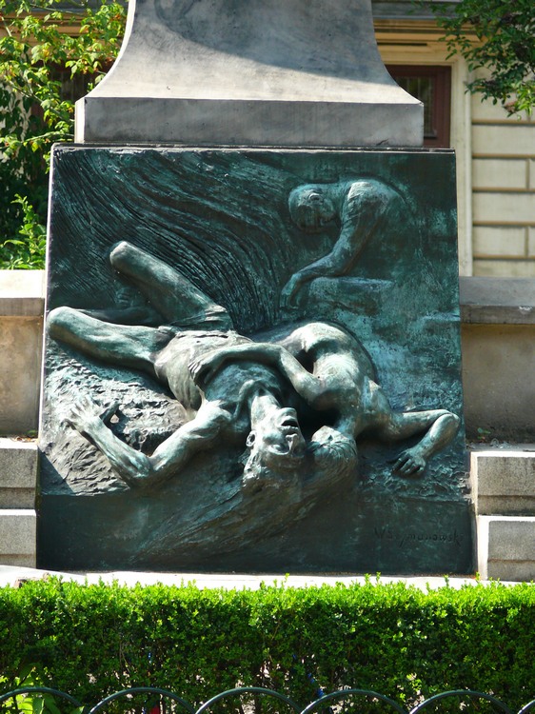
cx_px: 268
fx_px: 6268
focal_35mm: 304
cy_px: 357
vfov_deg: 6.5
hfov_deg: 4.9
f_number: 3.6
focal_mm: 64.2
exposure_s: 1/125
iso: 160
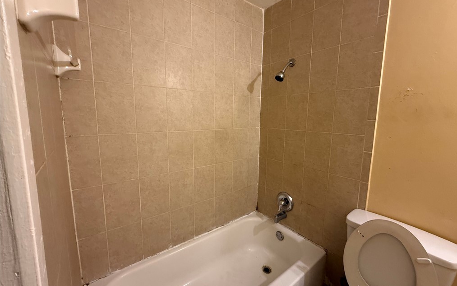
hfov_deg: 101.5
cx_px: 231
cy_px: 141
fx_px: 187
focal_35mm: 15
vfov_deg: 74.8
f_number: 2.2
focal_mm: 2.22
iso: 320
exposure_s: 1/60
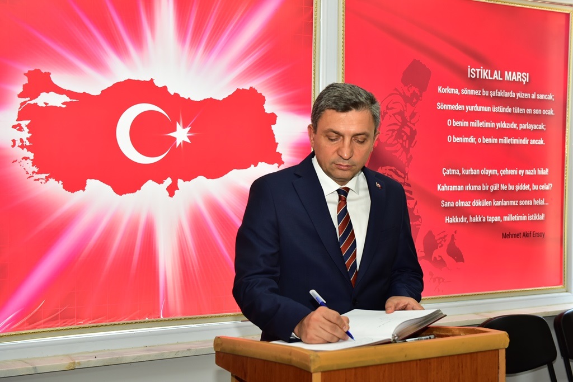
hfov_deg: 39.6
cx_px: 286
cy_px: 191
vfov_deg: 27.0
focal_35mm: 50
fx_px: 796
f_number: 6.3
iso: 640
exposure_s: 1/80
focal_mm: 50
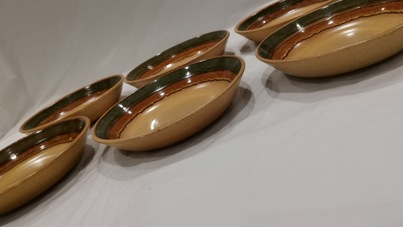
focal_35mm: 34
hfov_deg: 58.0
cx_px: 203
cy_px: 96
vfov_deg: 34.6
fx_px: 363
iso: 160
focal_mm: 5.58
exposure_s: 1/100
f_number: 1.8
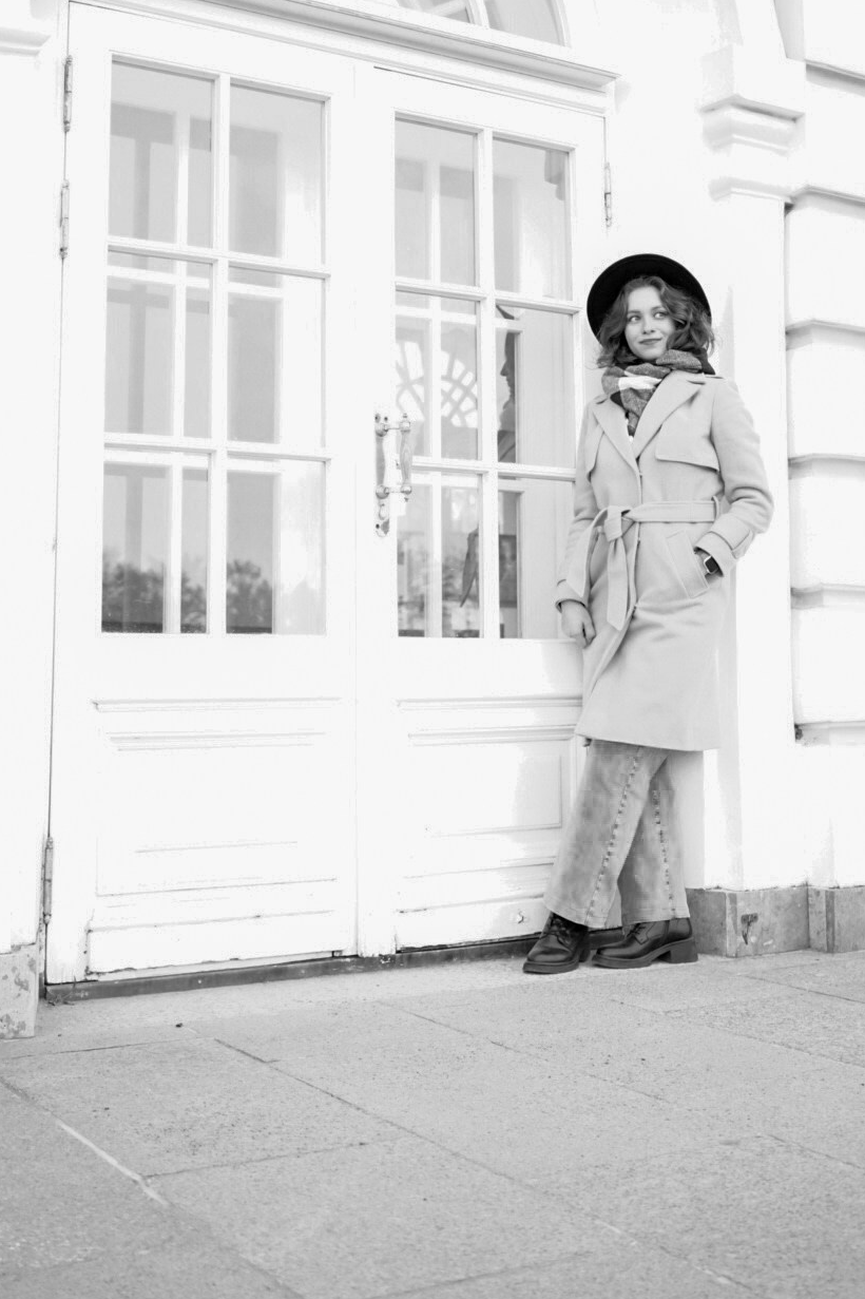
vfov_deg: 42.4
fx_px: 1659
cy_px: 478
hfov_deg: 29.2
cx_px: 454
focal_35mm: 46
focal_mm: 35
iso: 2500
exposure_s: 1/250
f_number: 2.8
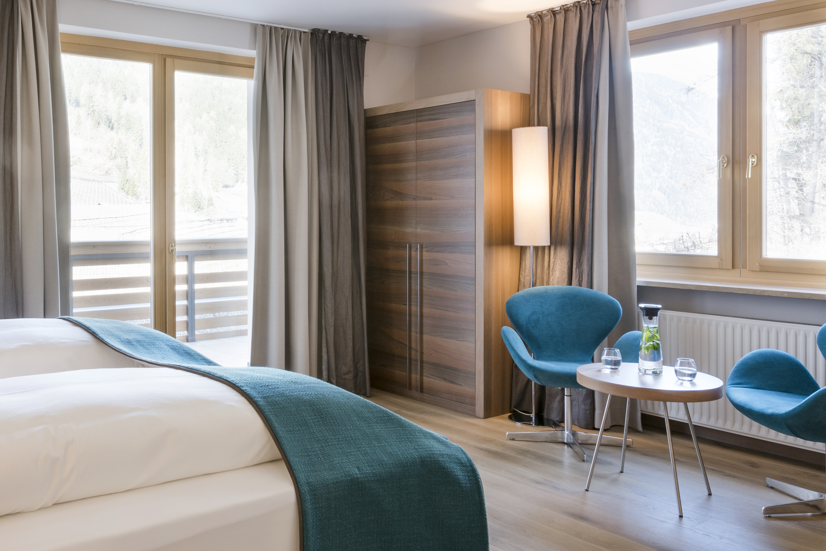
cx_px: 185
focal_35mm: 32
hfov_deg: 55.3
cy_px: 252
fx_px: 734
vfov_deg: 41.1
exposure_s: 1/10
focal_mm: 16
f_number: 13
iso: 160
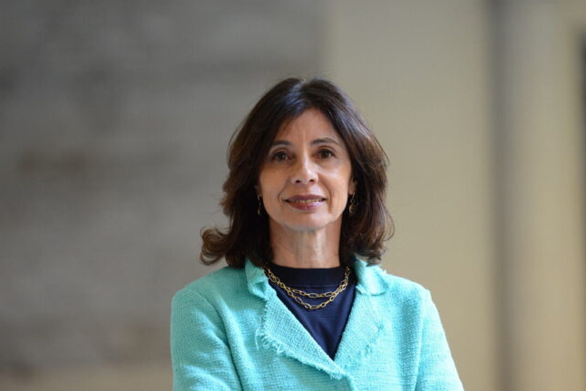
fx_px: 3484
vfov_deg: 6.4
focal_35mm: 214
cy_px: 220
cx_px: 292
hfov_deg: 9.6
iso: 1600
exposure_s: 1/160
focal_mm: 180
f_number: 2.8
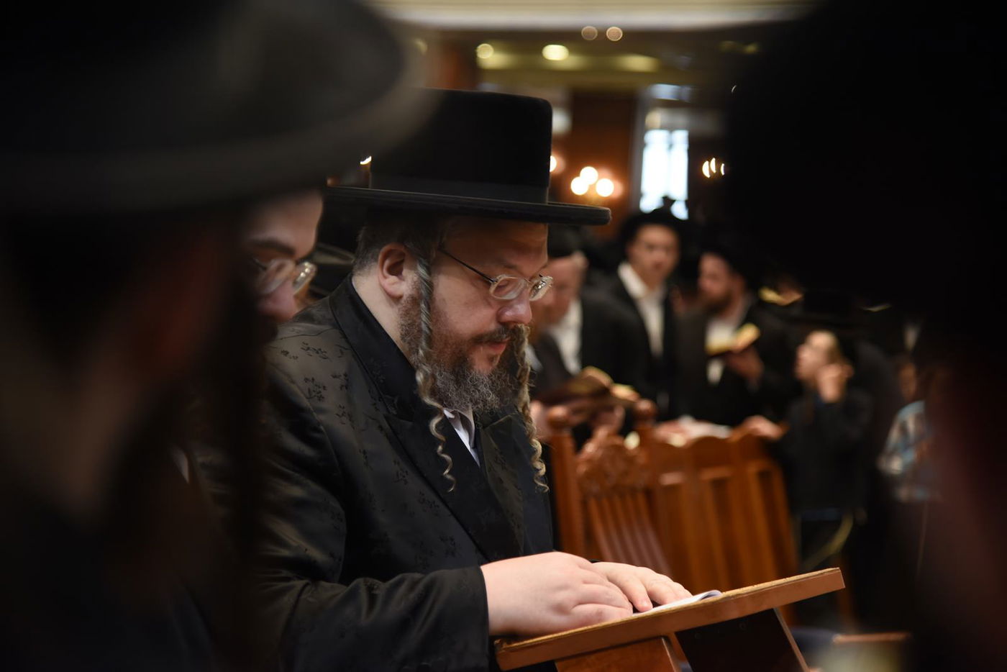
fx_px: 2406
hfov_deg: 23.6
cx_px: 504
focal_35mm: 86
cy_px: 336
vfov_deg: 15.9
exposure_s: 1/100
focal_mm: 86
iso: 1000
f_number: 4
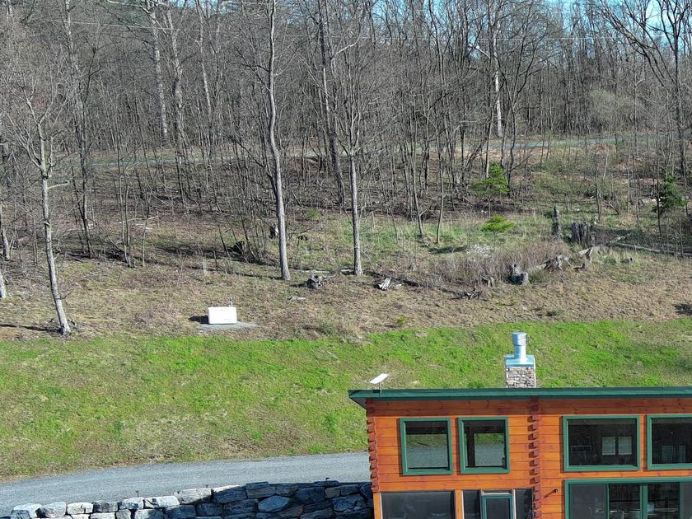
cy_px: 492
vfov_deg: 21.0
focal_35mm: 68
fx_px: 1359
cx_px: 775
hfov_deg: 26.2
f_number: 2.8
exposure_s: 1/459
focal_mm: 10.57
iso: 100
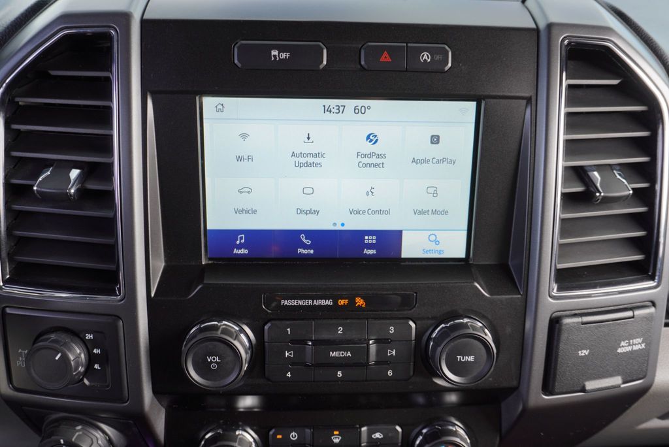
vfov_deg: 43.7
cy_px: 224
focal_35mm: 30
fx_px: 558
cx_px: 334
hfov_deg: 61.9
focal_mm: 20
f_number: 4
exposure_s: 1/60
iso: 100
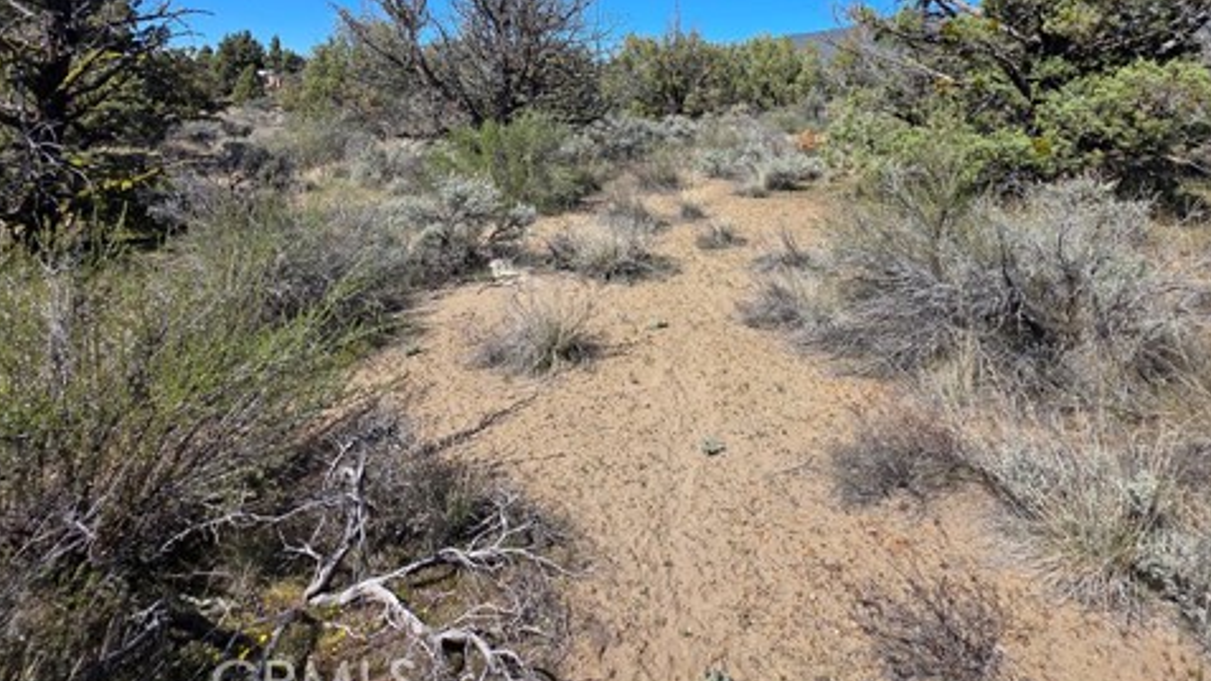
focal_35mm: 19
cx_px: 569
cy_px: 109
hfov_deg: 89.5
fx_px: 610
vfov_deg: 53.3
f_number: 1.9
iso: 40
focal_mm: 2.2
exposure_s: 1/1899
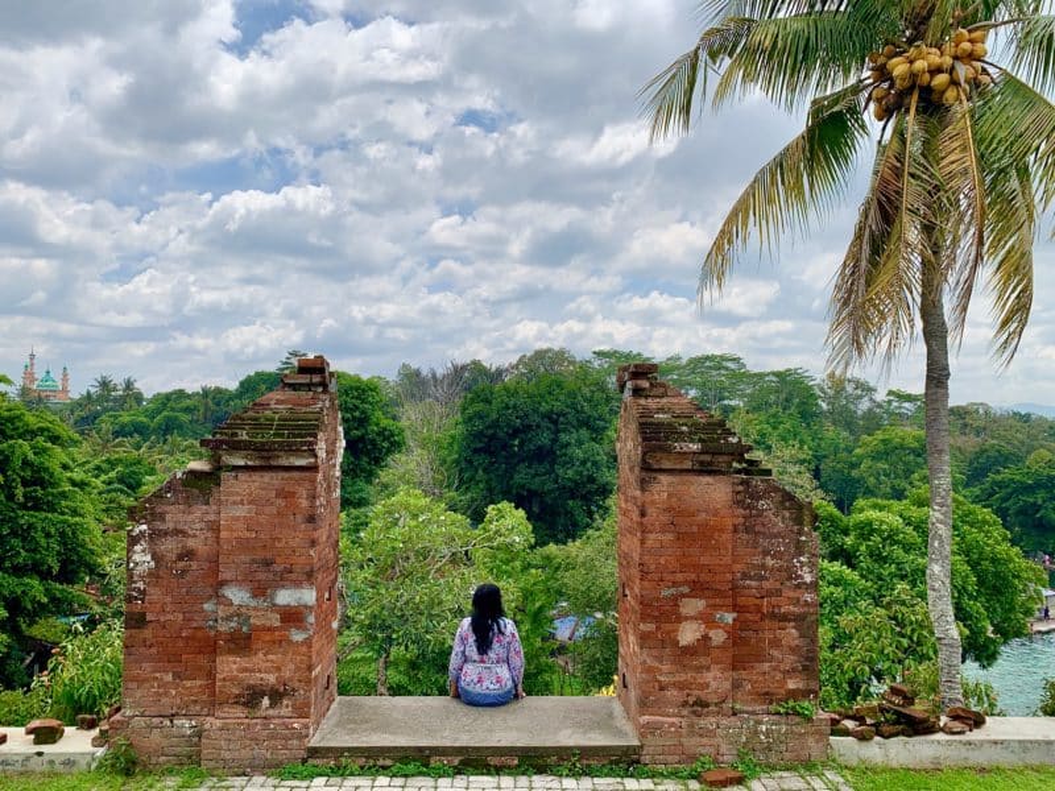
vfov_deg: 53.1
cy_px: 396
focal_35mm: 26
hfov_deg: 67.3
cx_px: 528
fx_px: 792
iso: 25
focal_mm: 4.25
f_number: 1.8
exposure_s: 1/3650
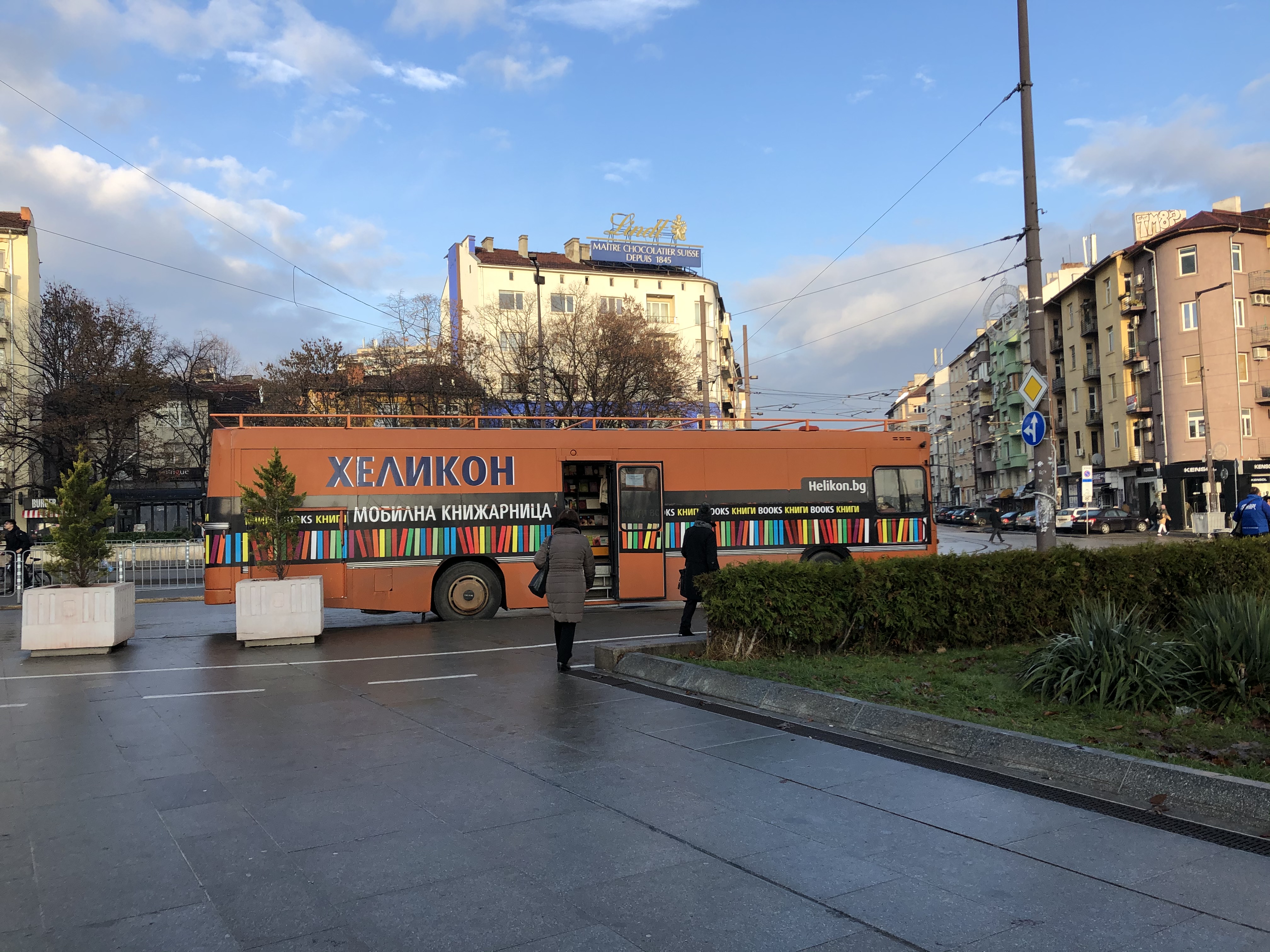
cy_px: 476
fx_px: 1027
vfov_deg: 49.7
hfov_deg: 63.4
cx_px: 635
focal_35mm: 28
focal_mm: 3.99
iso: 20
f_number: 1.8
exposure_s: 1/631
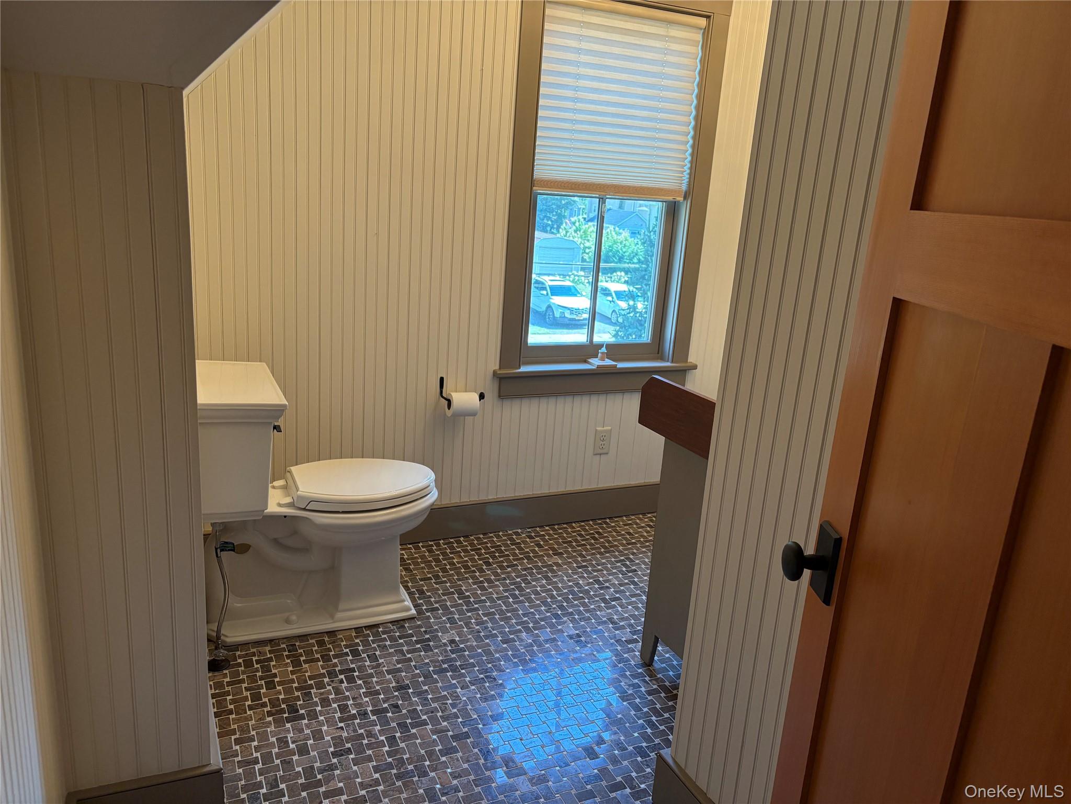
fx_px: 804
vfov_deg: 53.1
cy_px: 402
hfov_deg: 67.3
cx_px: 536
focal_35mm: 26
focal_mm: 5.96
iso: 200
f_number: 1.6
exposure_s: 1/120
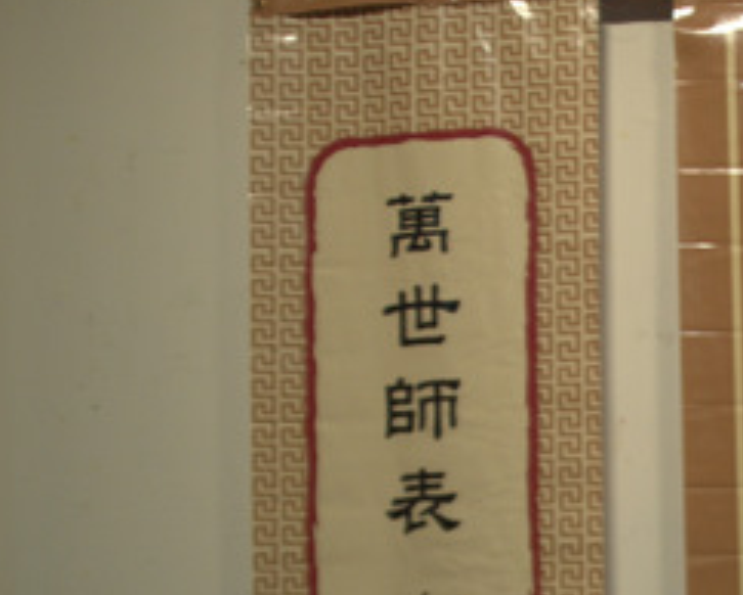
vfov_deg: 15.8
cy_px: 656
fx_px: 2091
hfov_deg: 18.8
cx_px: 949
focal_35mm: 95
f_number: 2.8
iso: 1000
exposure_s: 1/400
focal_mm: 24
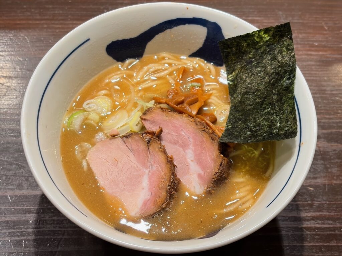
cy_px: 128
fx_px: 514
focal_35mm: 52
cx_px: 171
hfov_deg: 36.8
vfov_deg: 28.0
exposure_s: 1/100
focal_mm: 5.96
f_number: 1.6
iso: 100
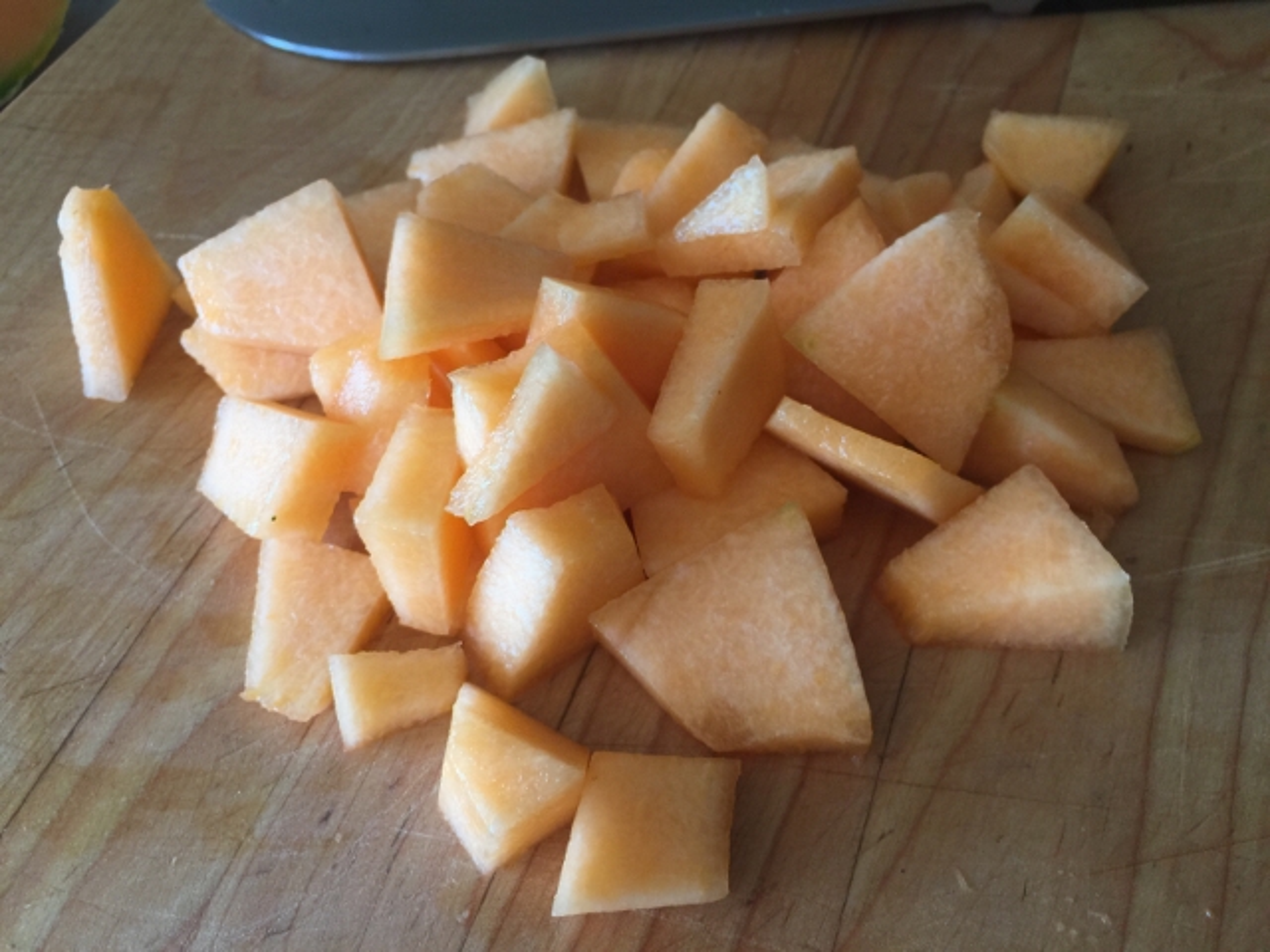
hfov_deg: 61.7
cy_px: 476
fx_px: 1064
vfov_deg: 48.2
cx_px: 635
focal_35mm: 29
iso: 32
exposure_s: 1/30
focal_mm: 4.15
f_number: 2.2
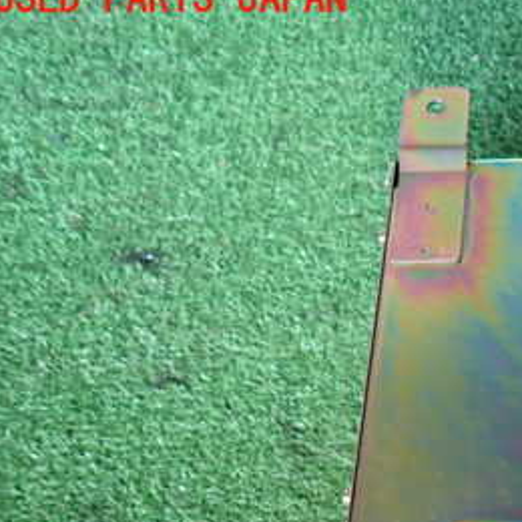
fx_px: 870
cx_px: 584
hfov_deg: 29.8
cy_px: 426
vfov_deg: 32.4
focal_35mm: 51
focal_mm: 4.5
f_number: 2
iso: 400
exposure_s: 1/30
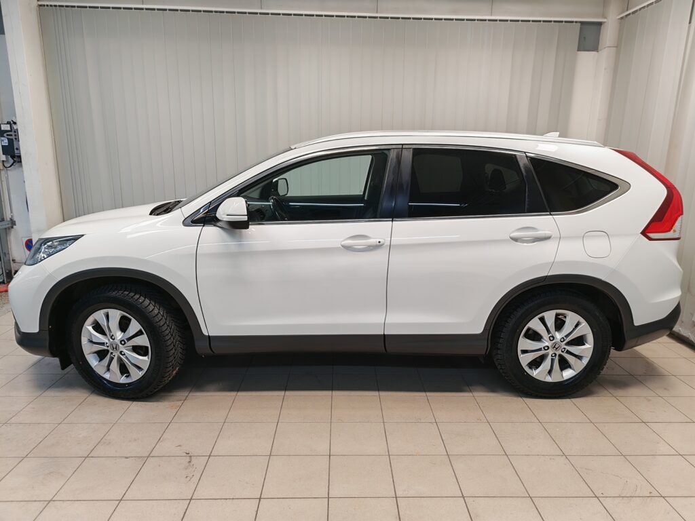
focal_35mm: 23
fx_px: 462
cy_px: 260
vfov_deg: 58.9
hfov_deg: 73.9
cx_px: 348
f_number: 1.6
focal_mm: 5.4
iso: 100
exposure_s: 1/100
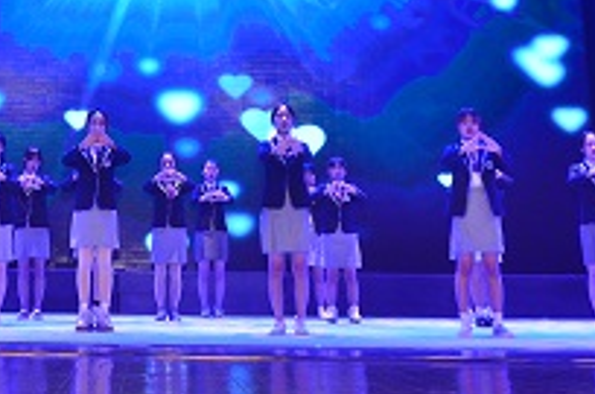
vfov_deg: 14.8
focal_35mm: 86
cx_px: 90
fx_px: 1418
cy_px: -184
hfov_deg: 23.2
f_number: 8
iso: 500
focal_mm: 18
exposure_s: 1/80
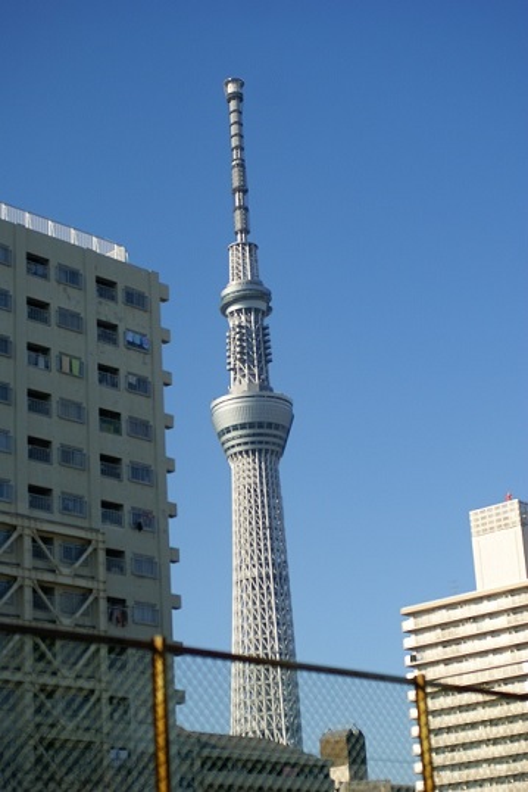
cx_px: 264
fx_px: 1649
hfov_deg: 18.2
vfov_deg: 27.0
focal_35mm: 75
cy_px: 396
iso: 100
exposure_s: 1/1600
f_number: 3.5
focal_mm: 50
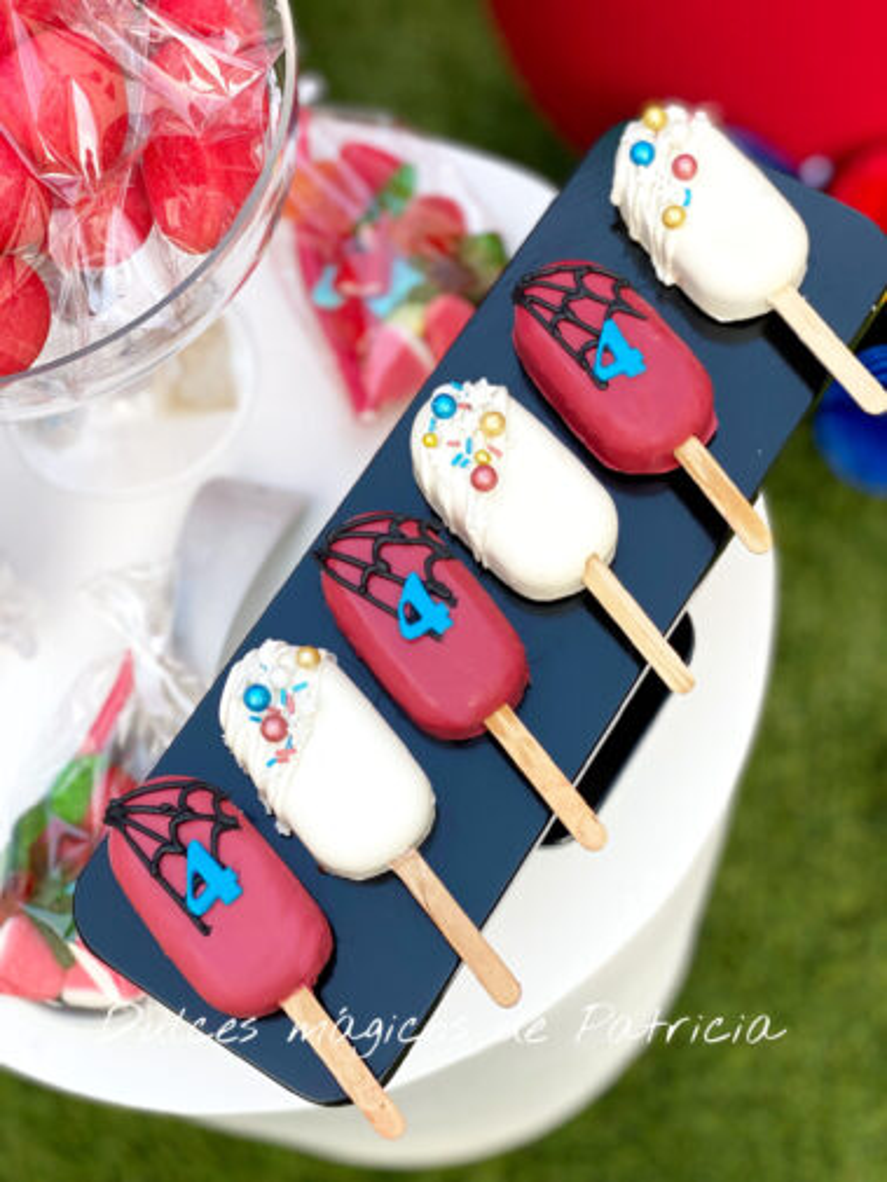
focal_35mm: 52
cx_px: 444
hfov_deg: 28.0
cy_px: 591
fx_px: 1776
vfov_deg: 36.8
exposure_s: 1/122
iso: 40
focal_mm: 6
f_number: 2
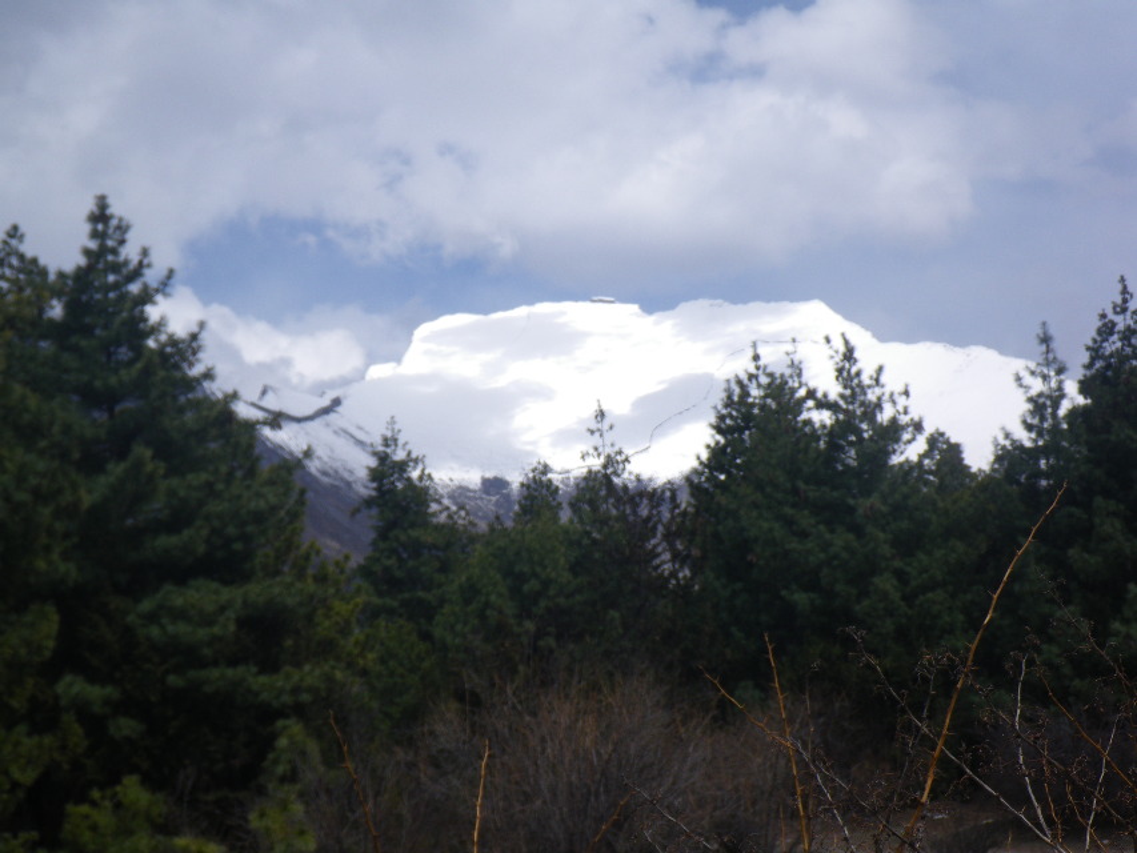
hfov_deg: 31.2
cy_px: 426
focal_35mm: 62
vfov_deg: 23.7
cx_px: 568
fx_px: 2037
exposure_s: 1/500
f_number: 5.5
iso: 50
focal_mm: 11.1
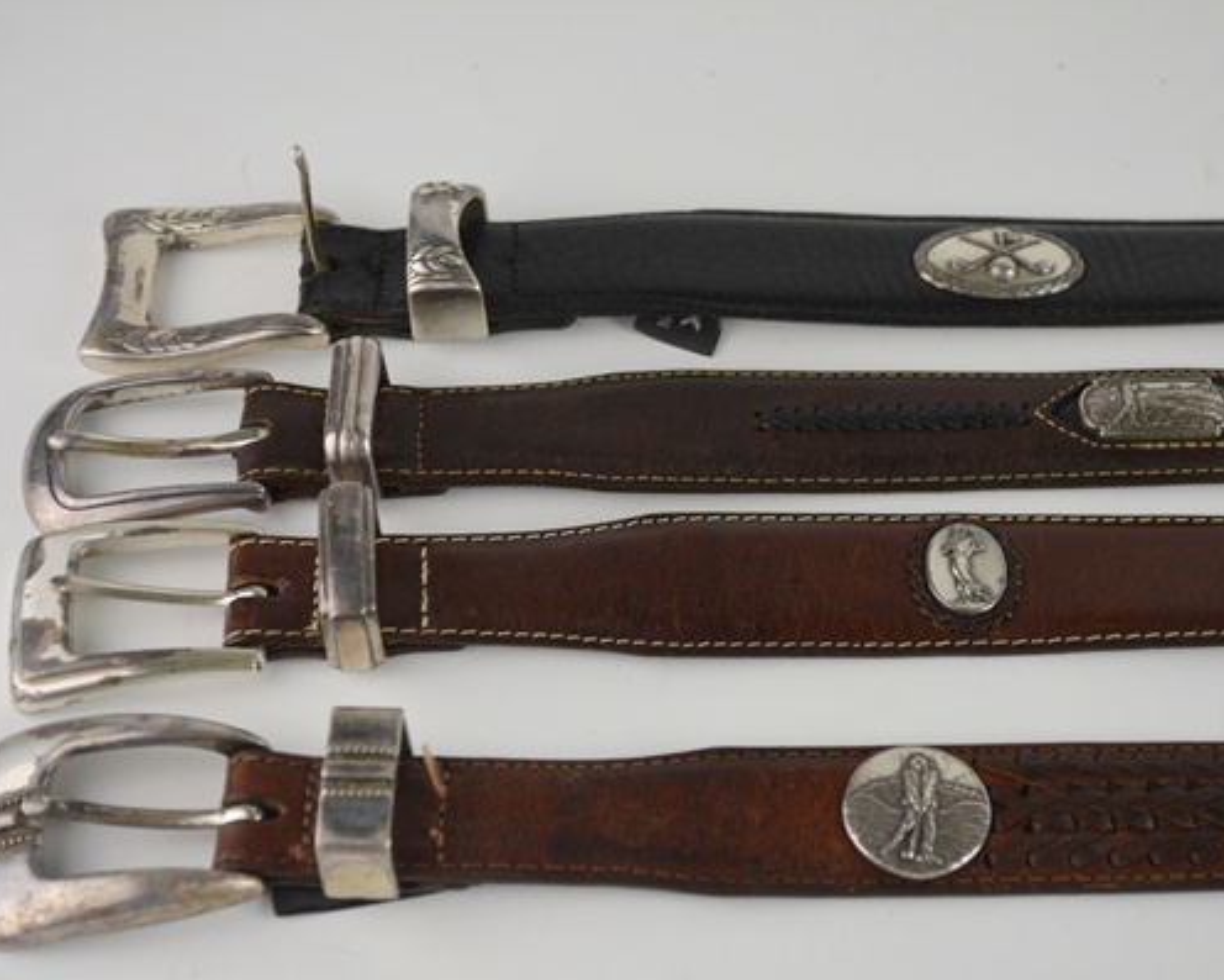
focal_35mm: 77
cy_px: 489
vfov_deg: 20.0
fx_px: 2774
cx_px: 686
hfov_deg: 24.9
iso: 250
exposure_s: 1/125
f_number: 5.6
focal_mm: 45
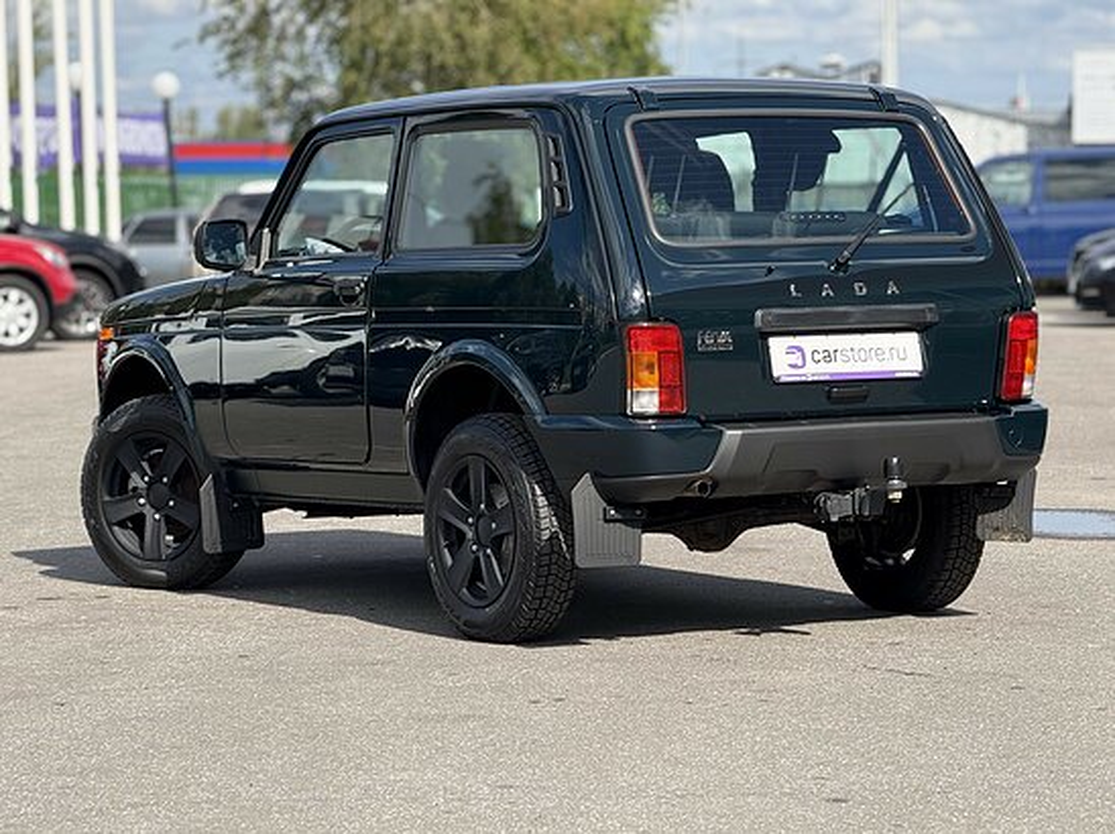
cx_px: 558
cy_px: 417
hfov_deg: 16.4
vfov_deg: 12.3
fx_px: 3862
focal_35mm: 120
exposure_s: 1/1342
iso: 64
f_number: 2.8
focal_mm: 15.66
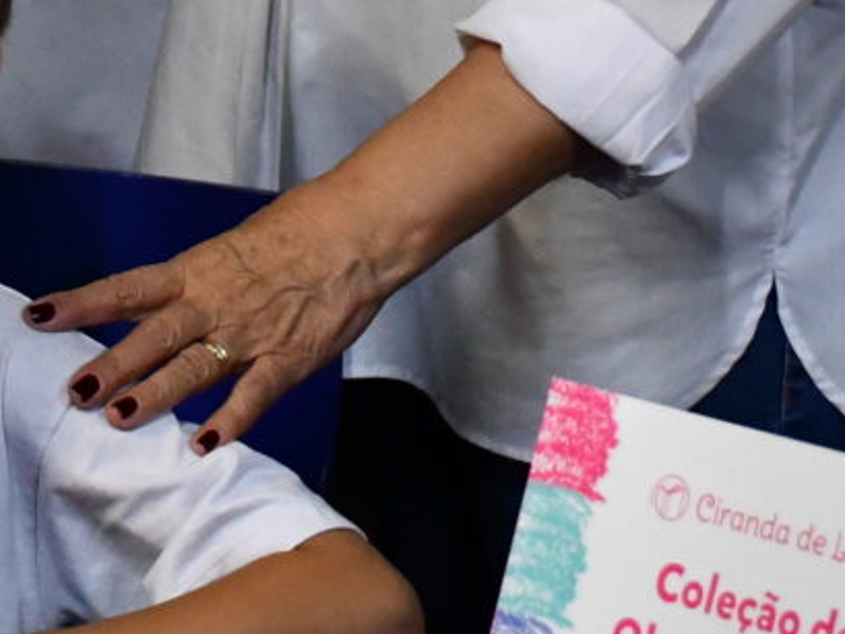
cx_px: 99
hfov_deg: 11.2
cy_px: -359
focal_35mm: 176
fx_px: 4298
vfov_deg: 8.2
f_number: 3.8
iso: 3200
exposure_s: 1/60
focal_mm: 26
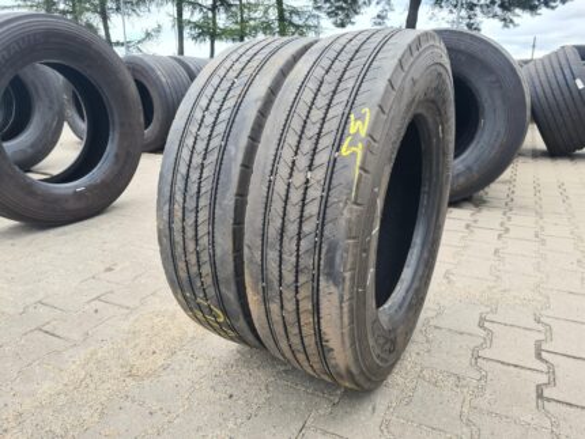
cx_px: 292
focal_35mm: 26
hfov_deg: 67.3
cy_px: 220
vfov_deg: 53.1
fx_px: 440
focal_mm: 5.4
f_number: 1.8
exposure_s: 1/316
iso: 50
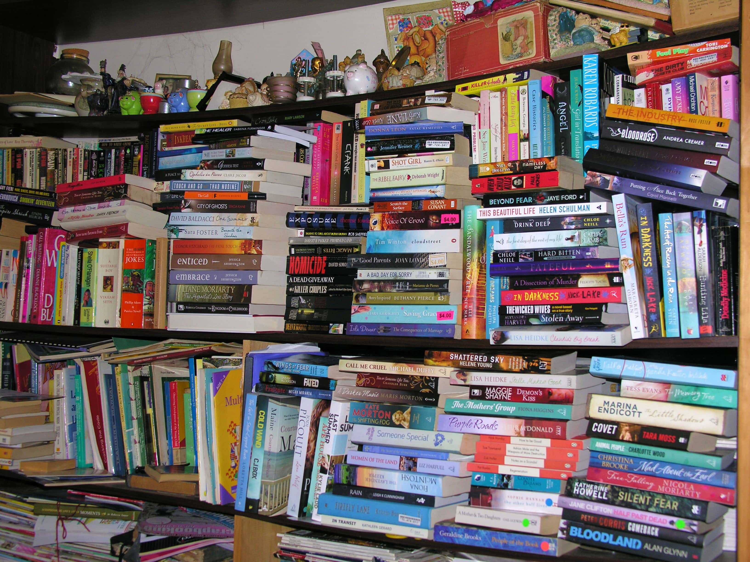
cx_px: 375
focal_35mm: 46
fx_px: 997
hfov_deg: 41.2
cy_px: 281
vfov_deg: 31.5
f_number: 3
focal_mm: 11.8
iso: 50
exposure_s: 1/60.1
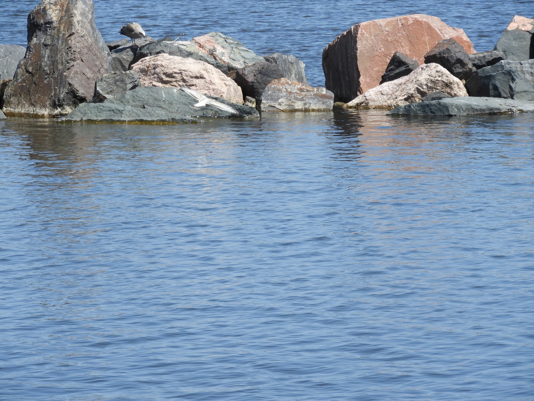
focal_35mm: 330
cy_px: 200
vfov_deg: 4.5
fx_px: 5091
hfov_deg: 6.0
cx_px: 267
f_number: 5.5
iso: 100
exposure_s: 1/400
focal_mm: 59.1
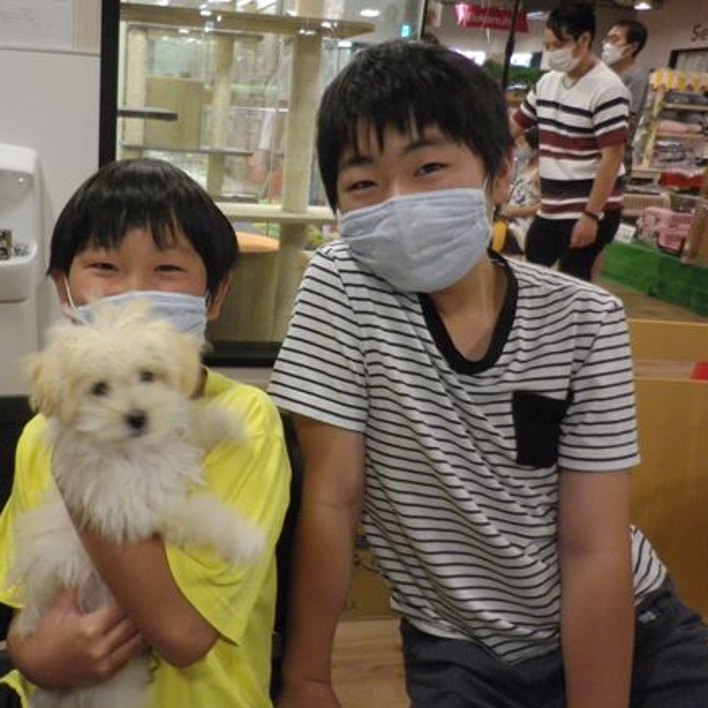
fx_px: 787
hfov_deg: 47.6
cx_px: 228
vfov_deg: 48.4
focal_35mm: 34
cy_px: 350
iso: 320
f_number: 3.2
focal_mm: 5
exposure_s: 1/50
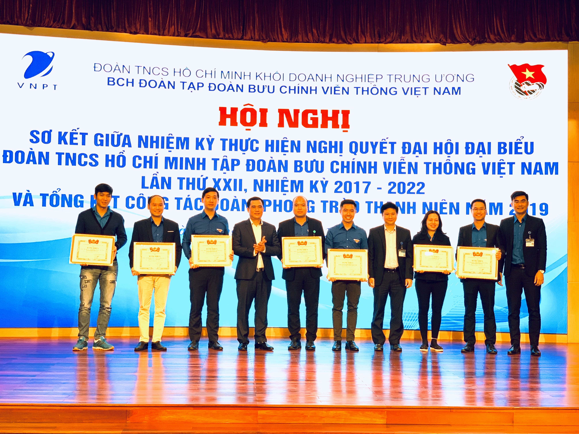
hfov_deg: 36.8
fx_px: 870
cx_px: 290
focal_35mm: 52
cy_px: 217
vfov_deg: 28.0
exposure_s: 1/50
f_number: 2.4
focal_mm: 6
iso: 64
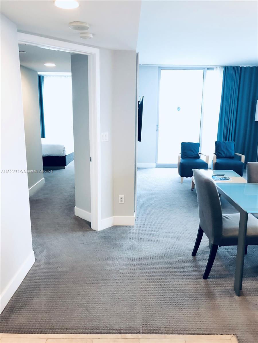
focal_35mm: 28
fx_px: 278
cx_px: 129
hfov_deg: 49.7
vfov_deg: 63.4
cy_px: 172
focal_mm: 4
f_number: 1.8
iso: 50
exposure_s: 1/15
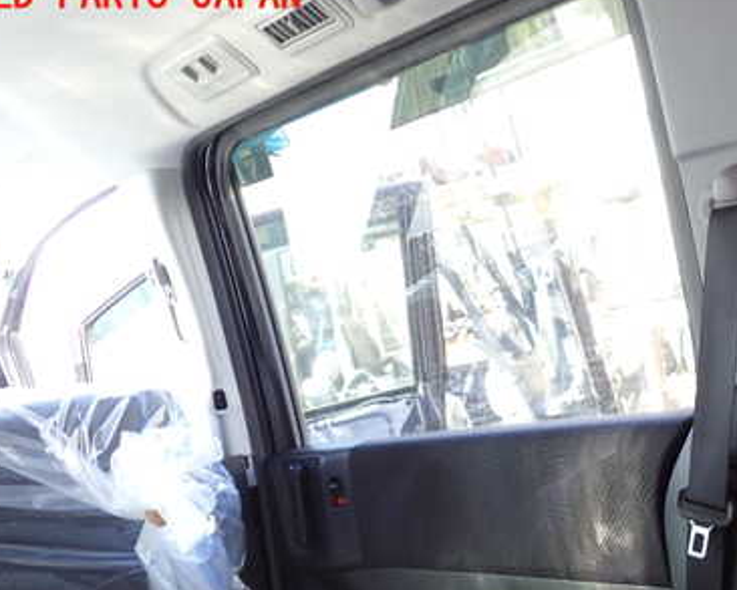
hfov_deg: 37.9
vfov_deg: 31.1
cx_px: 540
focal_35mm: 48
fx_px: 1047
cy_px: 423
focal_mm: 5.4
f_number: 2.3
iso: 200
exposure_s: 1/30
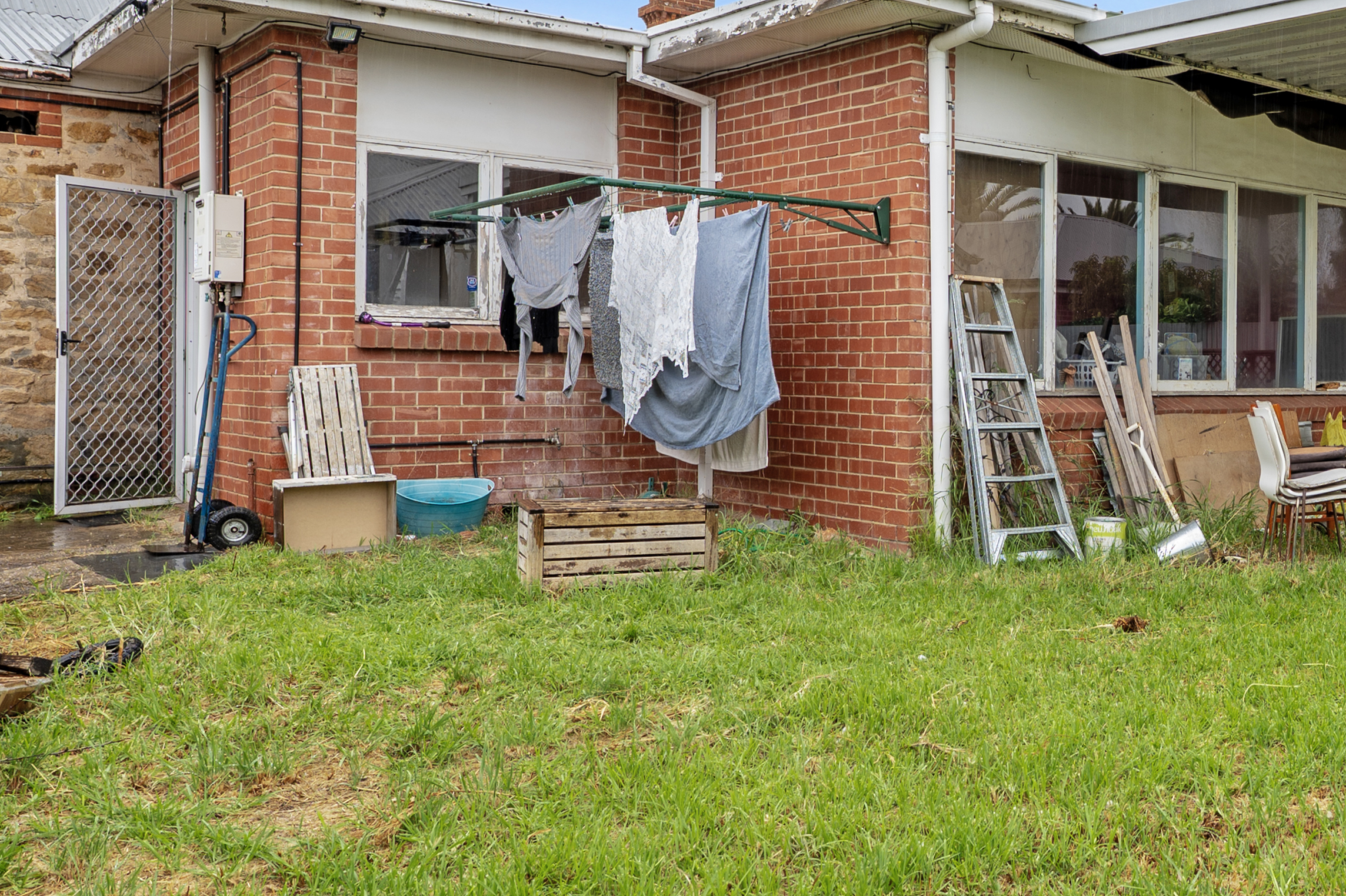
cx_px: 1245
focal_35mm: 37
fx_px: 1383
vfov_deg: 35.9
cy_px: 434
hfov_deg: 46.2
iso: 50
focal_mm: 14
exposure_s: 1/40
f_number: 7.1
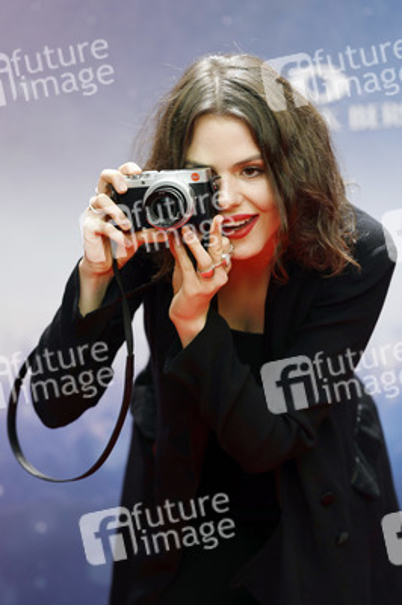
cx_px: 201
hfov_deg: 8.3
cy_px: 302
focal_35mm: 165
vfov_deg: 12.5
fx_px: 2768
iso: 640
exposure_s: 1/500
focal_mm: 165
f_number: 3.5
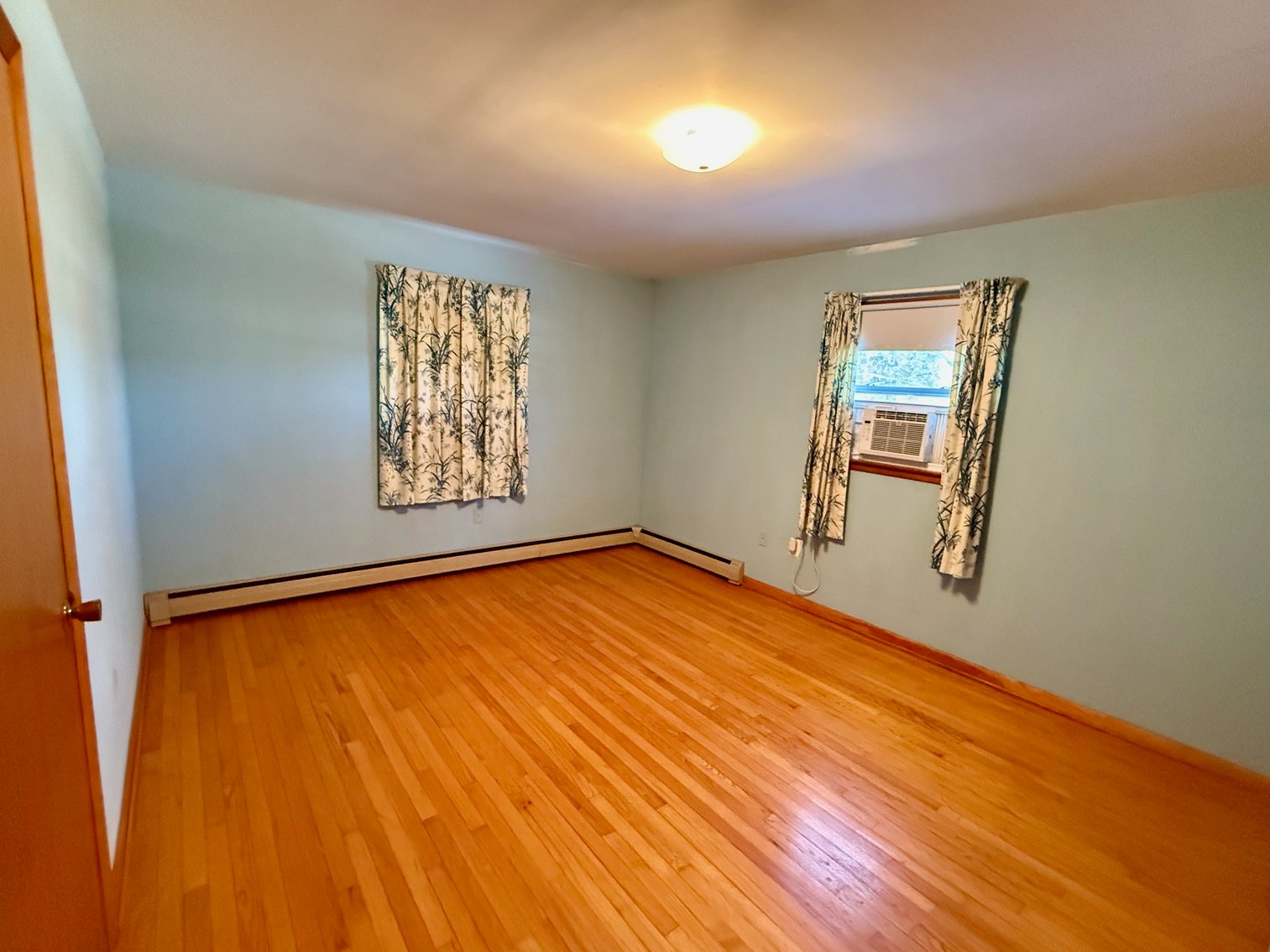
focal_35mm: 14
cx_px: 635
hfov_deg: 102.1
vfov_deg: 85.7
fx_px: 514
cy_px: 476
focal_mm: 2.22
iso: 1000
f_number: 2.2
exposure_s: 1/60
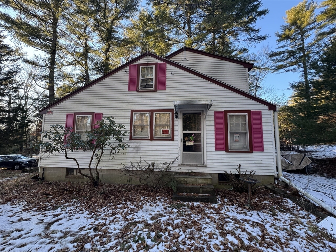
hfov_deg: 102.1
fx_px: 136
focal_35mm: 14
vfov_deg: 85.7
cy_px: 126
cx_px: 168
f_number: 2.2
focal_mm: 2.22
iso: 80
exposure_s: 1/99
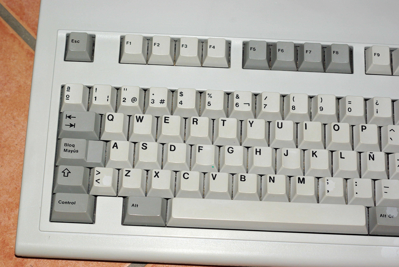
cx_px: 200
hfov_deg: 27.0
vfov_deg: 18.2
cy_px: 134
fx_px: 832
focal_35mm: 75
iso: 400
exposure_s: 1/60
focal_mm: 50
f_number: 6.7
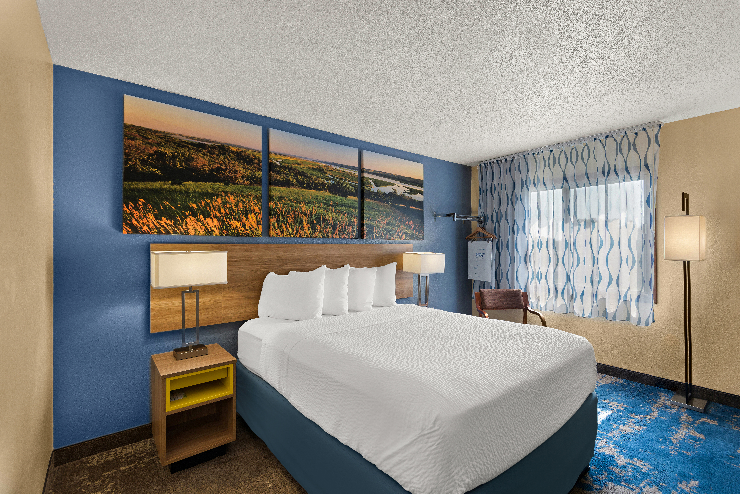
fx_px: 329
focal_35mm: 16
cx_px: 370
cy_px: 247
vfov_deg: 73.8
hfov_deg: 96.7
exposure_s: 1
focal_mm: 16
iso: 125
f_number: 9
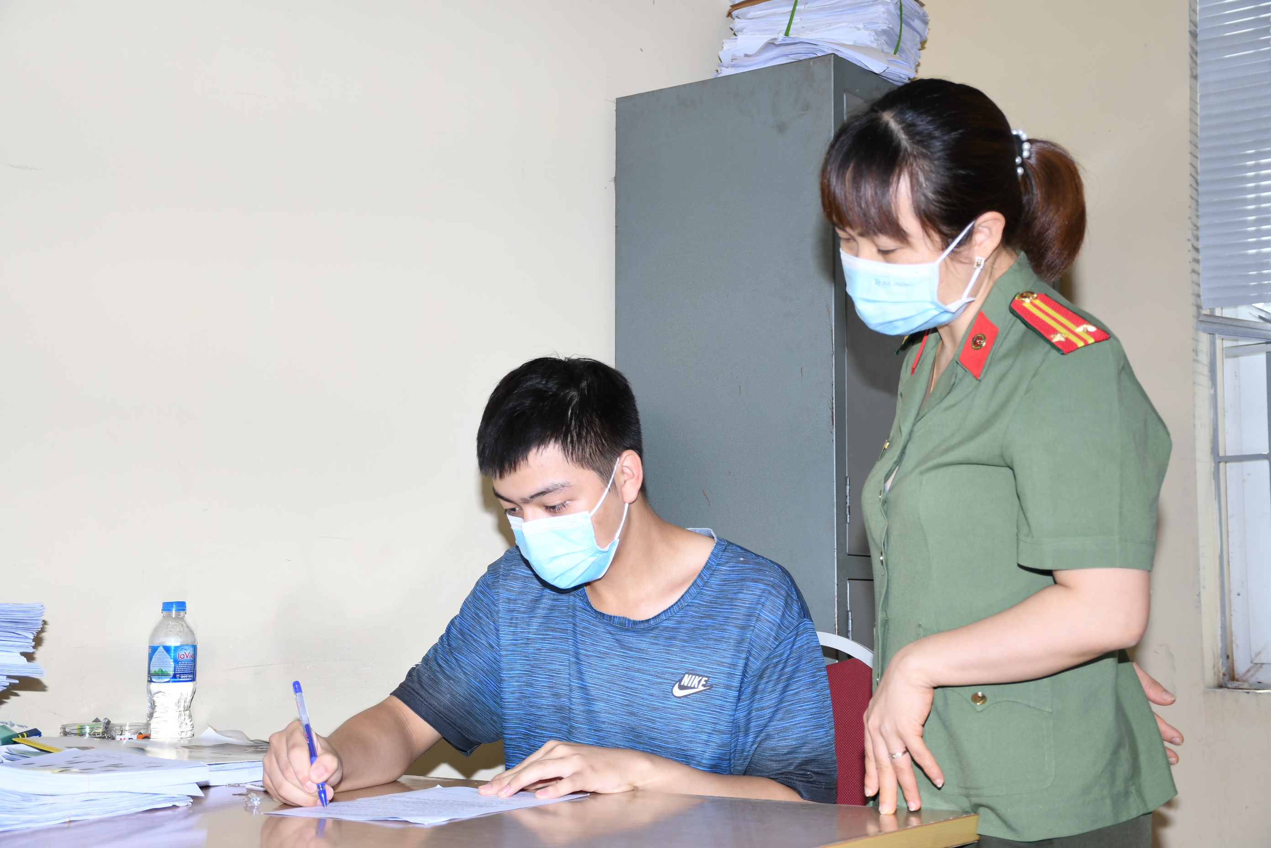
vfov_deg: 26.5
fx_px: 1800
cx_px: 636
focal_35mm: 51
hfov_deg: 38.9
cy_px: 424
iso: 200
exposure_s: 1/200
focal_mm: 34
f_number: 4.2
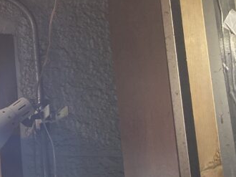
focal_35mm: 101
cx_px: -211
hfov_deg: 16.0
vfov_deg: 14.3
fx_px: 688
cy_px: 198
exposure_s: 1/100
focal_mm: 4.25
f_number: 1.8
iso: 64
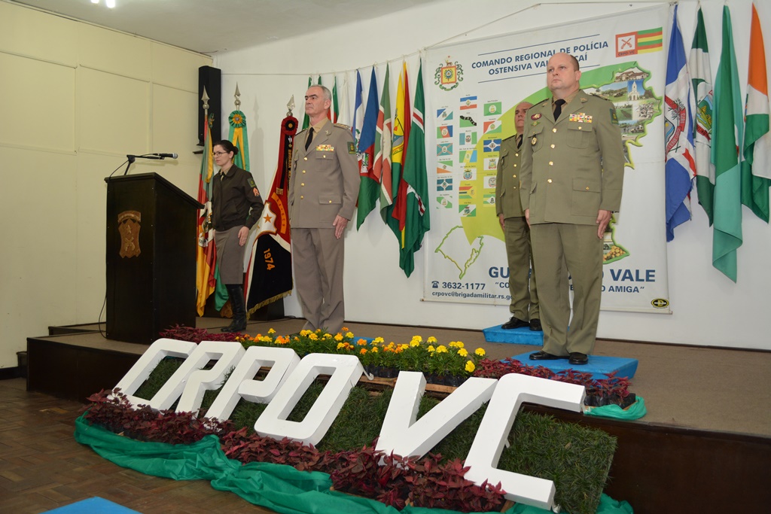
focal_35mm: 30
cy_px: 257
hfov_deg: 61.9
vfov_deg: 43.6
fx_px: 643
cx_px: 386
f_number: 4
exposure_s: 1/60
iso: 640
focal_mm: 20
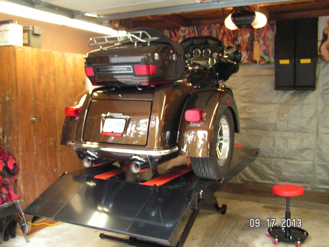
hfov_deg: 49.0
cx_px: 164
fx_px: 361
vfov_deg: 37.7
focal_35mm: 38
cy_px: 124
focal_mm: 6.3
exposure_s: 1/25
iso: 200
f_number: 2.8
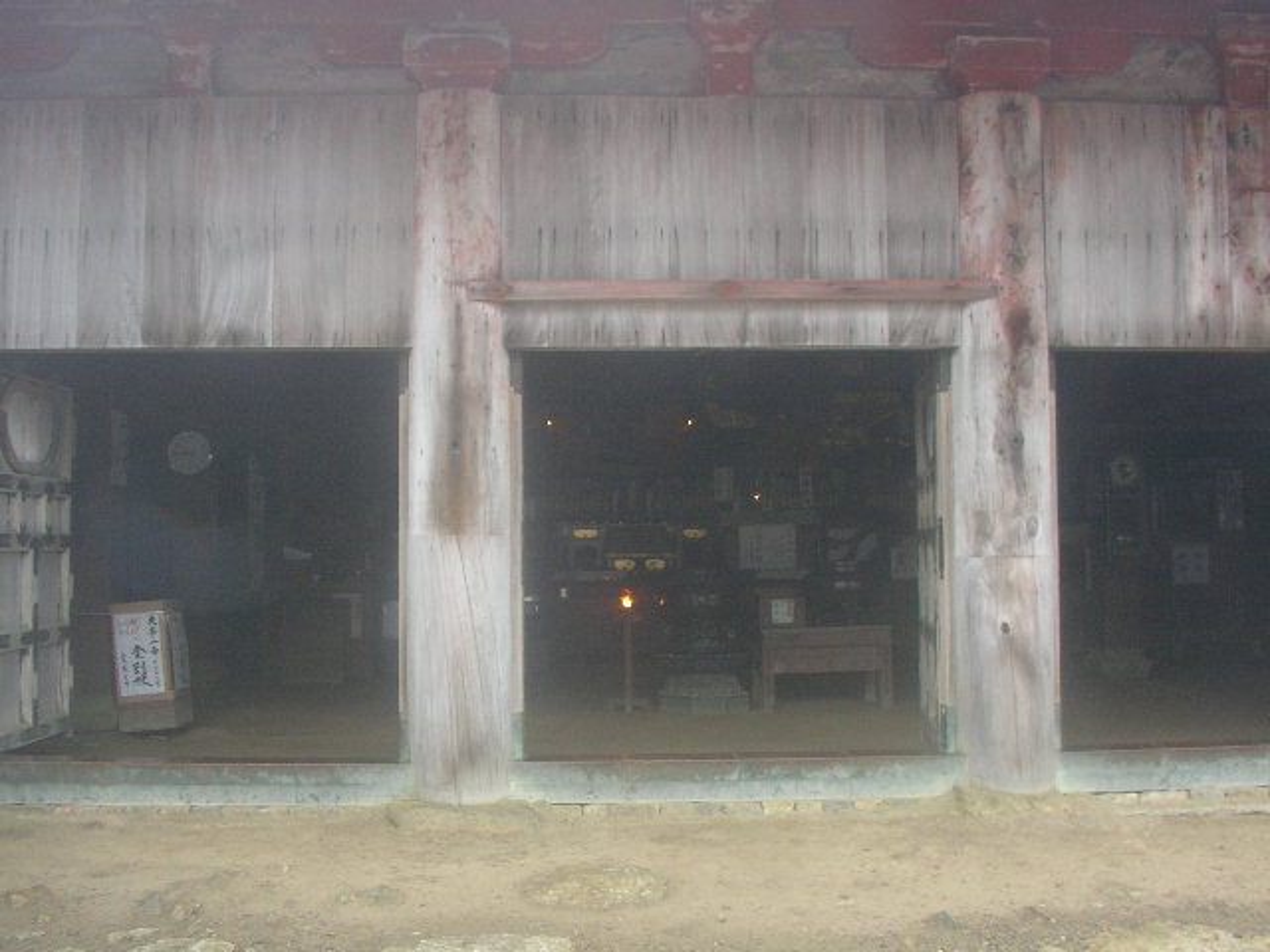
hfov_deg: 50.1
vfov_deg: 38.7
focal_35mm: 37
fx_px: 1357
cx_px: 635
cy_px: 476
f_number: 2.8
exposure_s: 1/13
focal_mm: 5.7
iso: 100
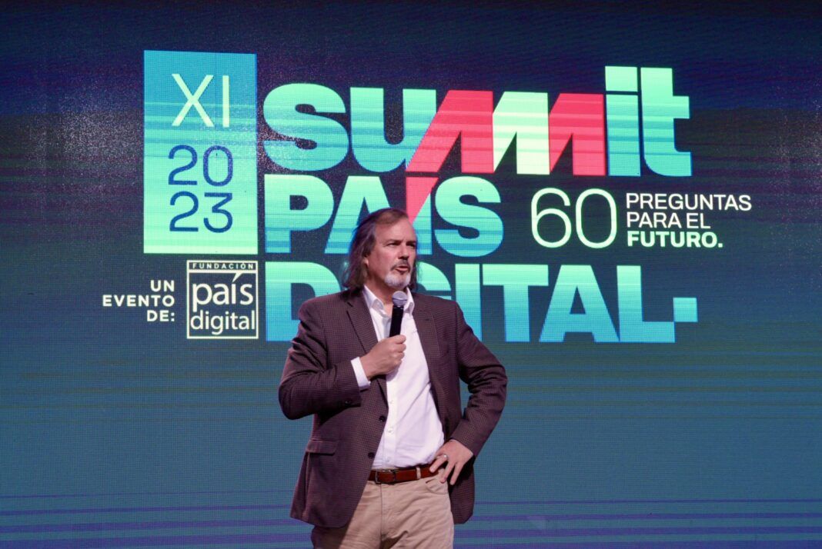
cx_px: 411
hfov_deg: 25.3
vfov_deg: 17.1
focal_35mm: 80
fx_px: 1828
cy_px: 274
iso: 2000
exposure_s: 1/200
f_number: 9
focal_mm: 80
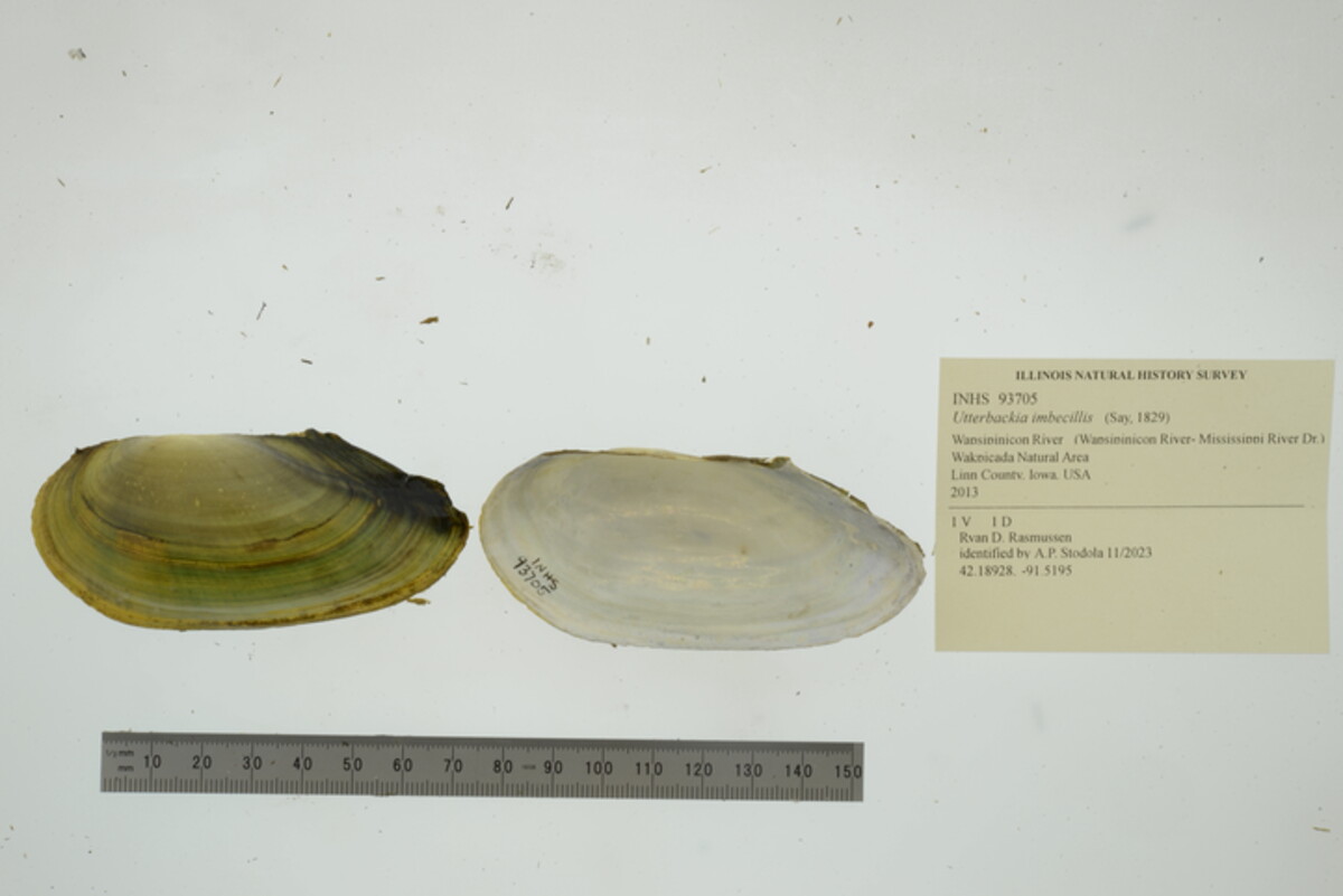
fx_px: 2239
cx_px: 672
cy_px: 448
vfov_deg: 22.6
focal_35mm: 60
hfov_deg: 33.4
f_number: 32
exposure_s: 1/13
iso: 100
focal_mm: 60
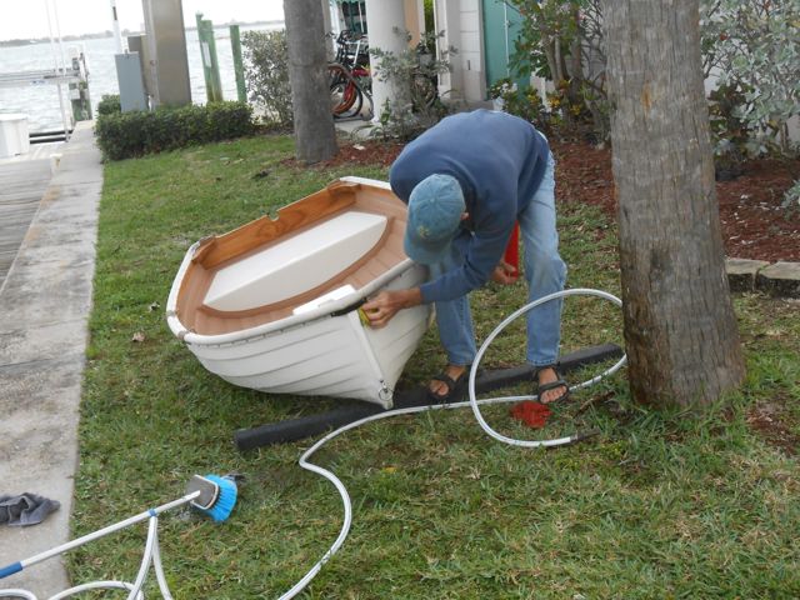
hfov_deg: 38.9
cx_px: 400
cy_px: 300
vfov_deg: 29.7
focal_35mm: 49
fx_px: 1132
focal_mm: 8.8
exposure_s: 1/250
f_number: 4.8
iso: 250
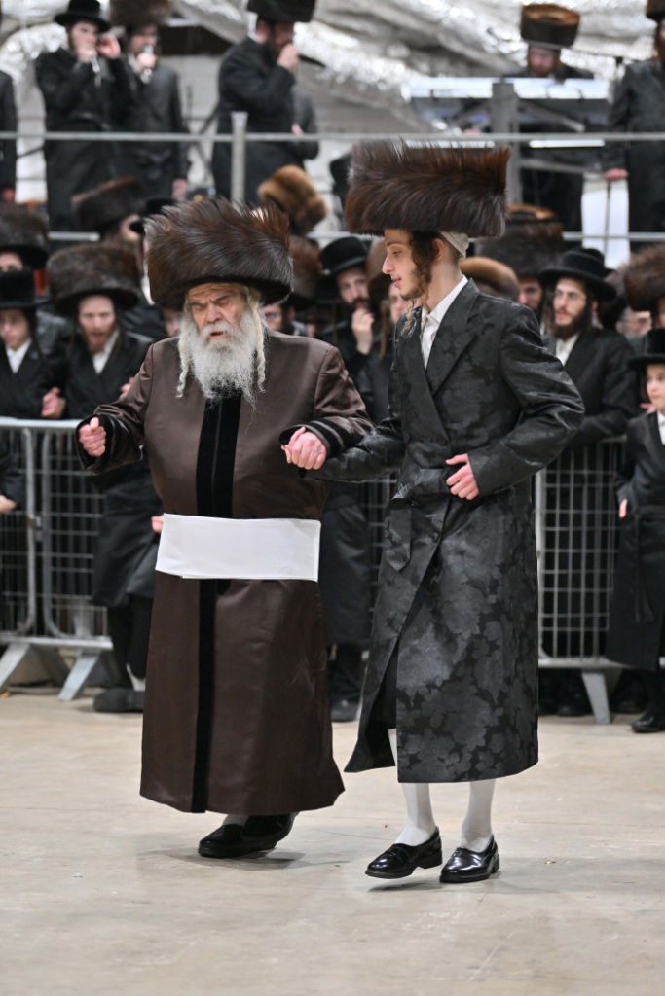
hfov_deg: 12.5
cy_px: 498
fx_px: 3047
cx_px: 332
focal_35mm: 110
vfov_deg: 18.6
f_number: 2.8
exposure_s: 1/400
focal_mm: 110
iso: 1600
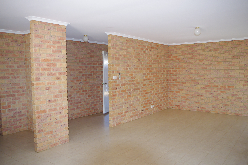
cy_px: 82
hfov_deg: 62.0
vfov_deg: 43.5
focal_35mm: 30
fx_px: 206
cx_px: 124
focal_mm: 20
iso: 200
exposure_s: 1/30
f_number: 4
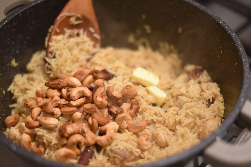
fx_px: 349
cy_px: 84
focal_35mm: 50
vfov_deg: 27.0
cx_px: 126
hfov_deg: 39.6
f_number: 1.8
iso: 1100
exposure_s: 1/60
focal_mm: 50
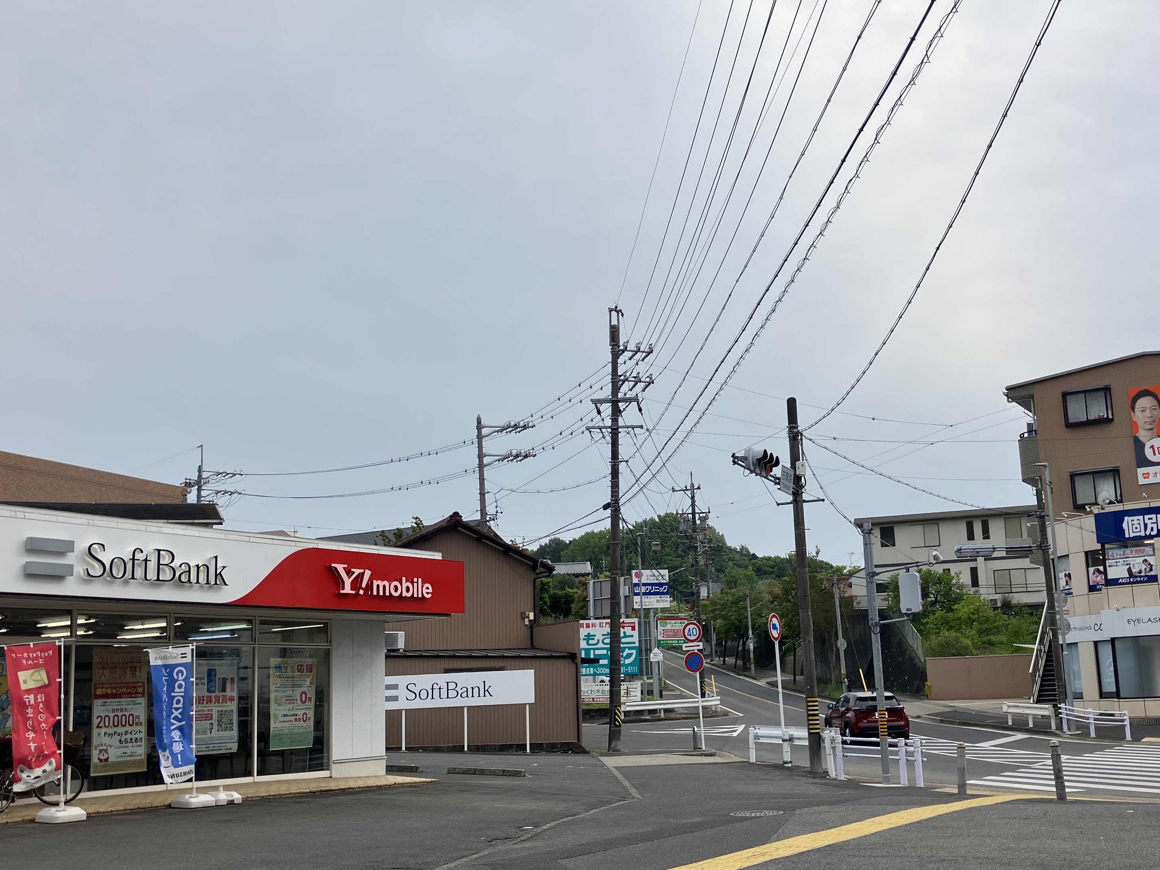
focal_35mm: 39
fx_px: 1307
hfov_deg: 47.7
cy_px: 468
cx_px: 662
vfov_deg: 36.8
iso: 32
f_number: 1.8
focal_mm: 3.99
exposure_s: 1/2024
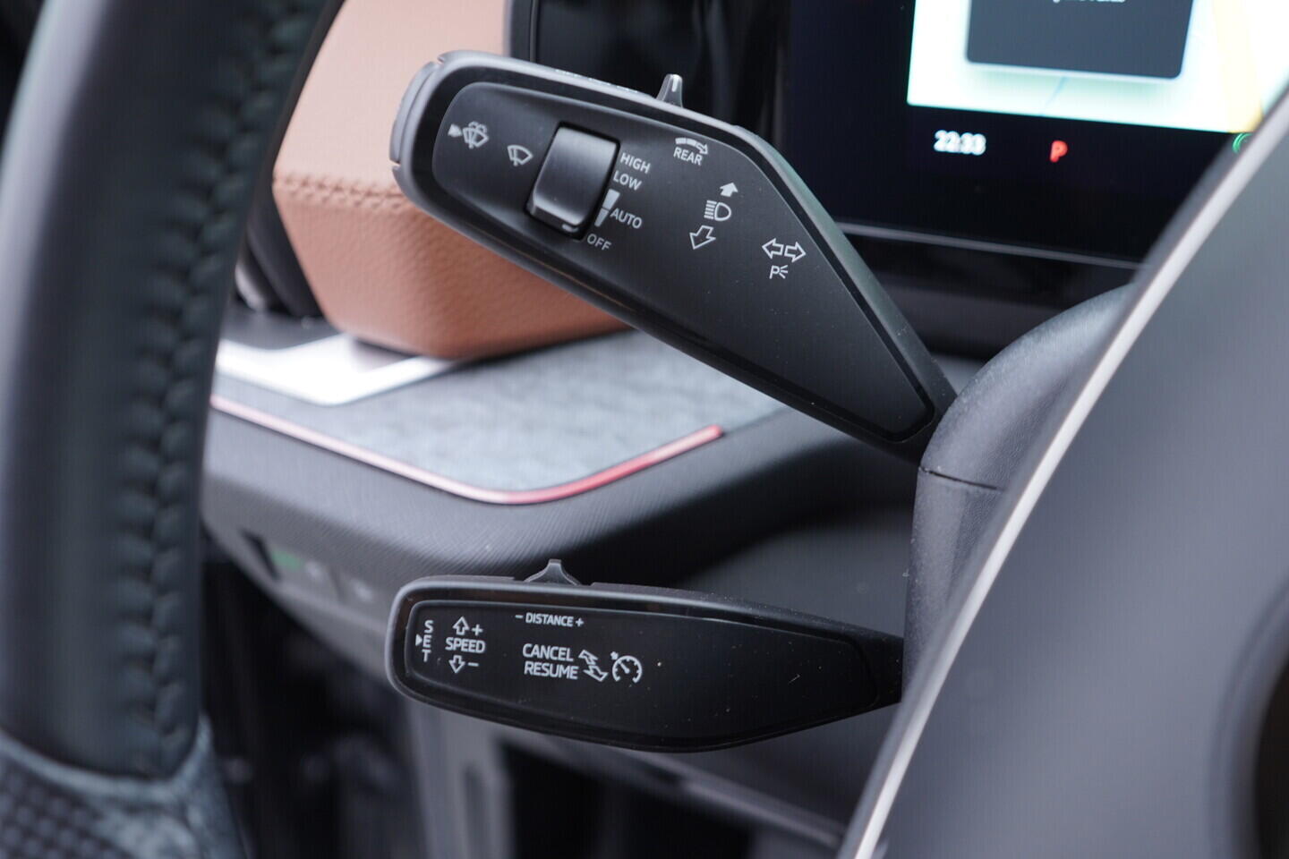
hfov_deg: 53.1
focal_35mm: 36
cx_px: 644
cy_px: 430
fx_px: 1289
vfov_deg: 36.9
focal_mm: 24
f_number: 2.8
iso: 320
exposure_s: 1/40
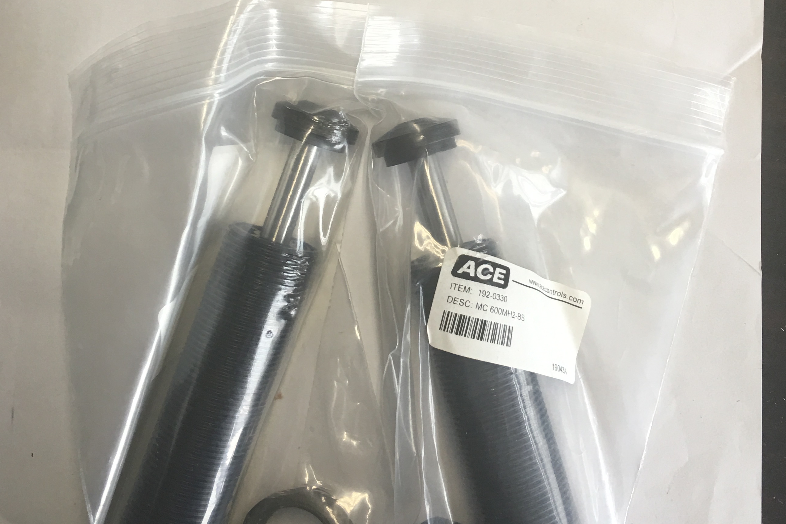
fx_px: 1026
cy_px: 114
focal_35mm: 47
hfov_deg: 41.9
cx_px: 428
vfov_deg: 28.1
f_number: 2.2
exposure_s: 1/33
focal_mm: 4.15
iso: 25
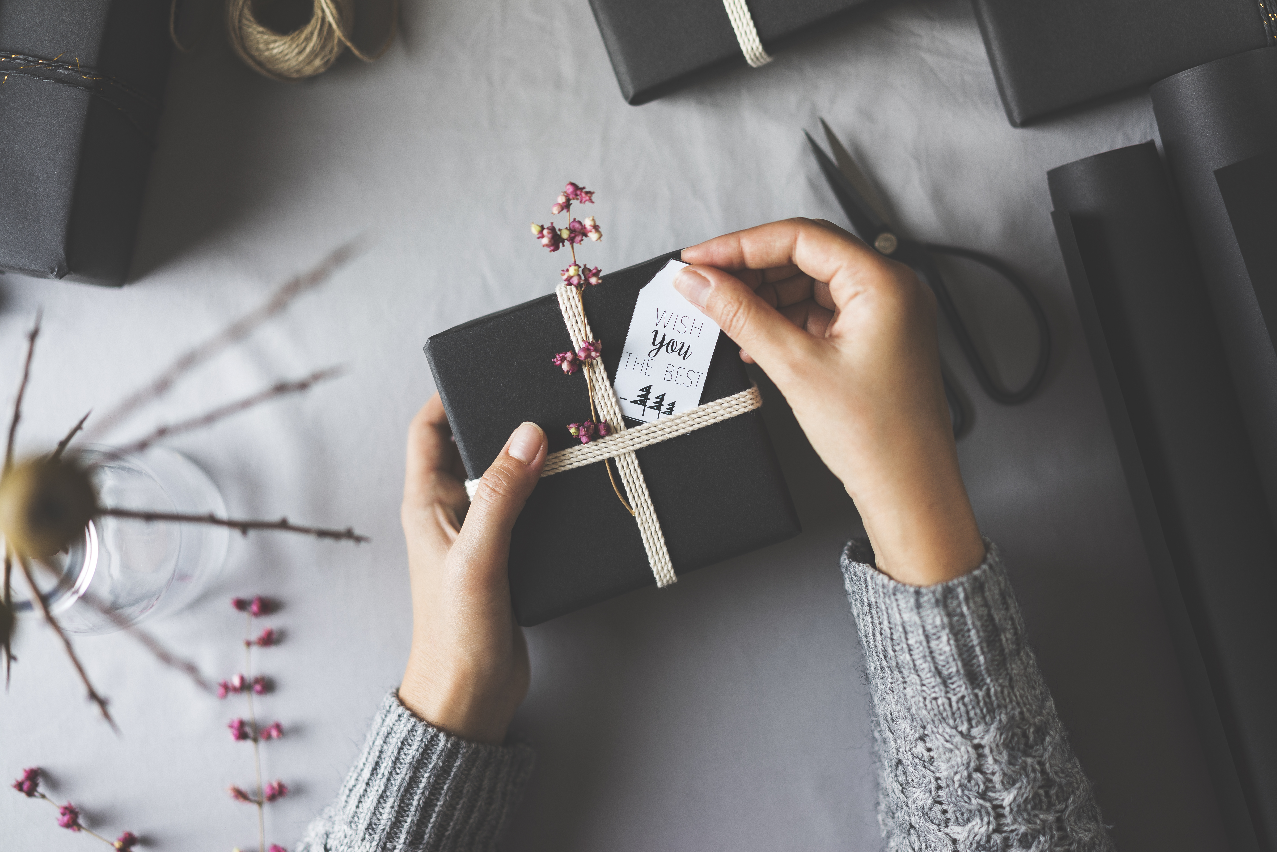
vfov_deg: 24.6
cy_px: 426
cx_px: 638
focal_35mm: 55
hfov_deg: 36.2
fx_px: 1951
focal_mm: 55
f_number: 1.8
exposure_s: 1/8
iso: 50
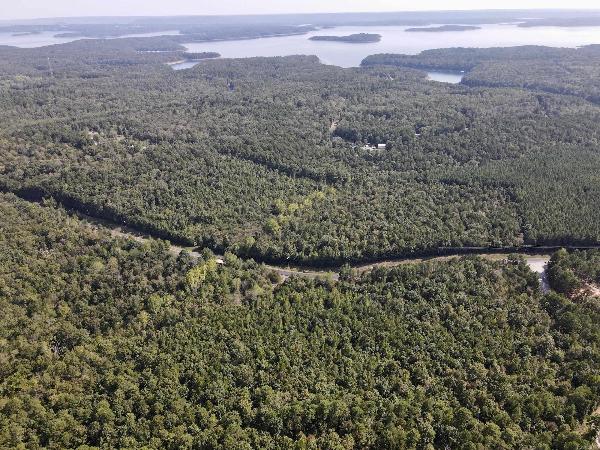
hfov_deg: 71.6
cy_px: 225
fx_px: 416
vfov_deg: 56.8
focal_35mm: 24
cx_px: 300
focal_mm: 4.5
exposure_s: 1/15
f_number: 2.8
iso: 270
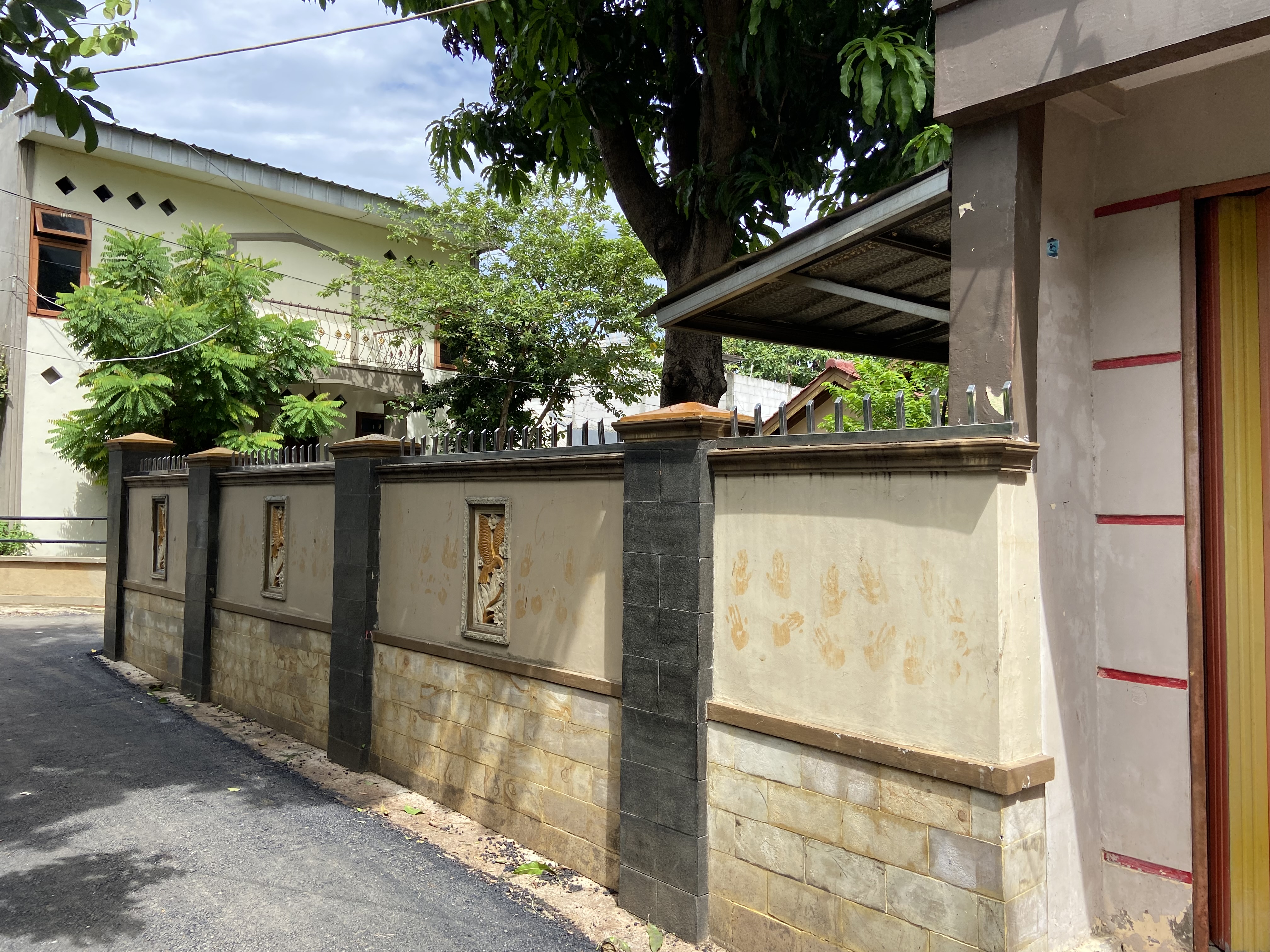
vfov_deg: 53.1
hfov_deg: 67.3
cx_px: 635
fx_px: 954
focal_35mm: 26
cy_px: 476
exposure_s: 1/1218
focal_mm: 4.25
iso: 32
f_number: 1.8
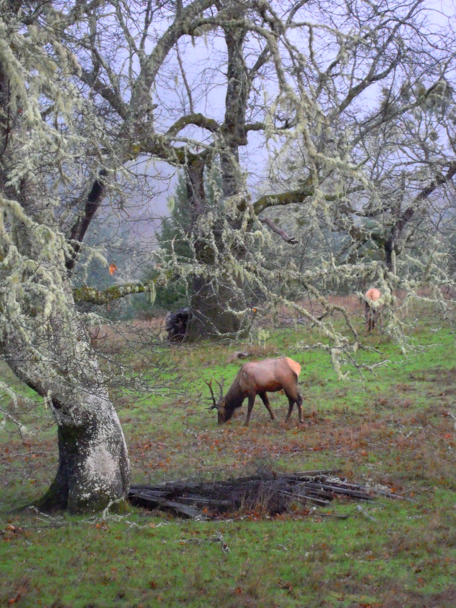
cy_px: 304
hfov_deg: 10.6
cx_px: 228
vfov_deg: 14.1
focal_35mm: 140
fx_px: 2459
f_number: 6.6
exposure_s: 1/80
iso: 800
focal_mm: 25
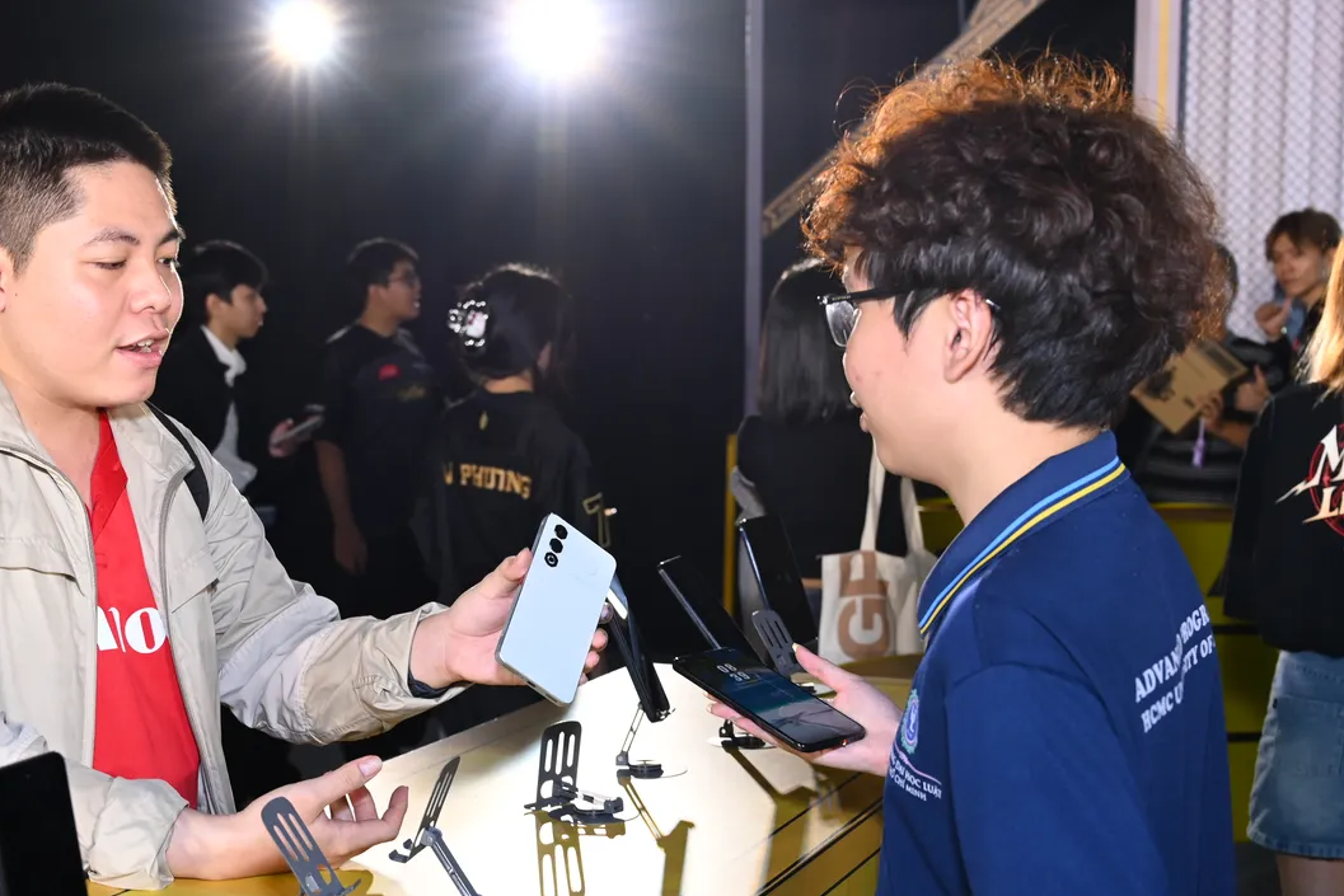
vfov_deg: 22.9
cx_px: 529
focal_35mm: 59
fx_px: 2203
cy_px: 573
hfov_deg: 33.8
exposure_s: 1/60
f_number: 5
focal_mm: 39
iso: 500
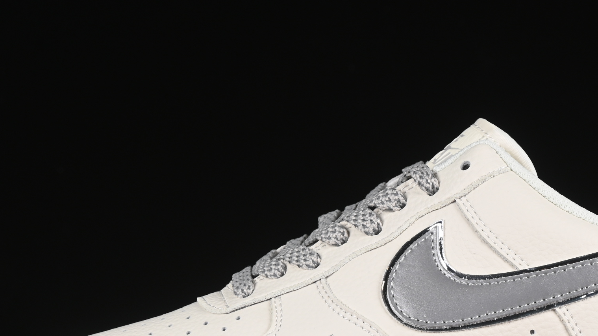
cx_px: 395
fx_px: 2283
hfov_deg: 14.9
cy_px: 247
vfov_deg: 8.4
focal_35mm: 144
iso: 160
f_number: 8
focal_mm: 50
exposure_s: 1/80
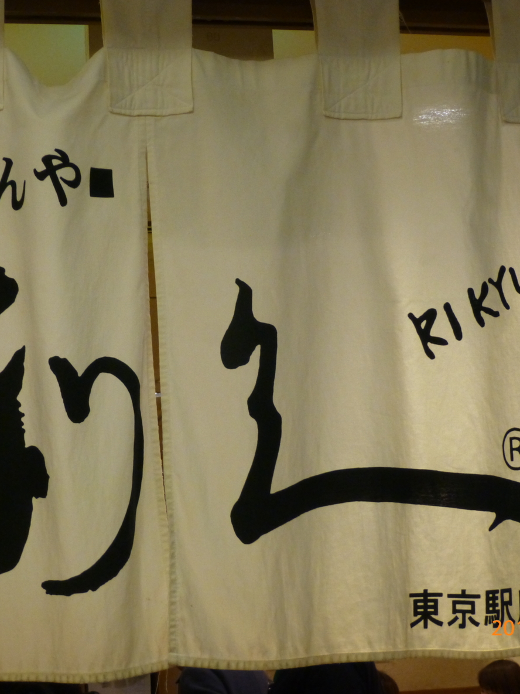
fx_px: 1462
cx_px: 191
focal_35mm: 73
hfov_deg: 20.1
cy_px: 346
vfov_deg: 26.7
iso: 400
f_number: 4.6
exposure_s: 1/50
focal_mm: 9.7
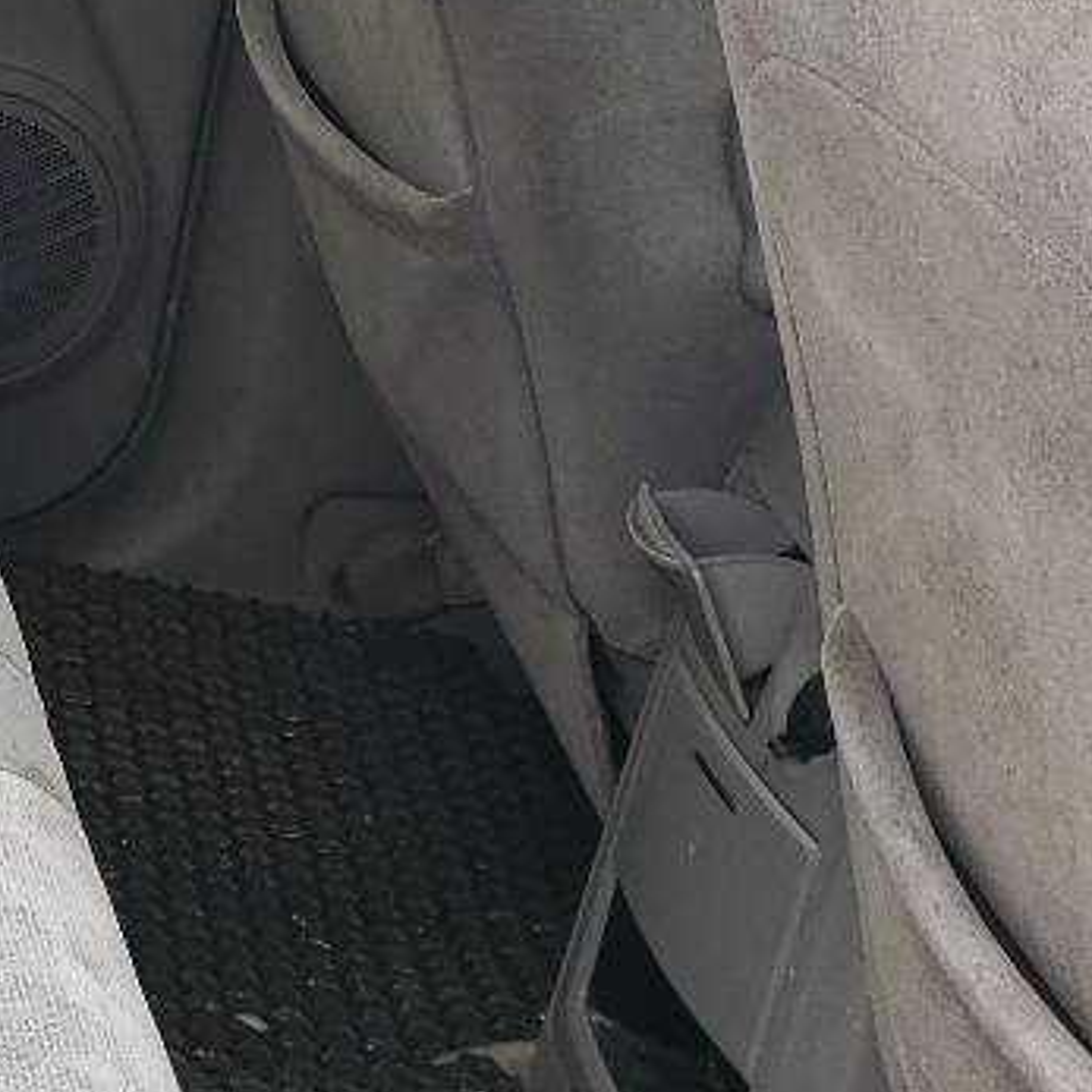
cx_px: -463
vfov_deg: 16.1
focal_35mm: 106
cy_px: -16
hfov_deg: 15.4
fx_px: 3783
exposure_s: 1/303
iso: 50
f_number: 1.5
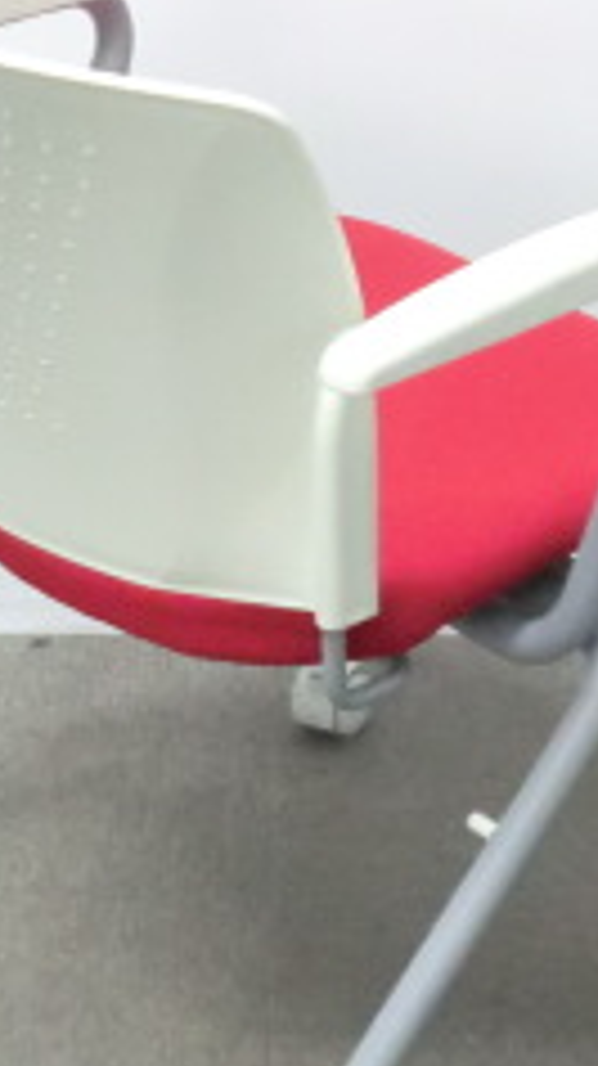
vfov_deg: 19.1
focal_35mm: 112
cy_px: 418
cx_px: 256
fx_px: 3163
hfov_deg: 10.8
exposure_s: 1/30
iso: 800
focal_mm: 6.9
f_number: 3.9
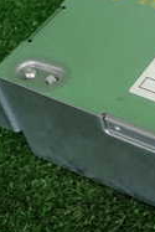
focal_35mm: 100
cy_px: 138
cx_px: 268
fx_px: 645
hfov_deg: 12.6
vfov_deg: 20.4
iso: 125
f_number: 2.3
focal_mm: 5.4
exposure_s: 1/60
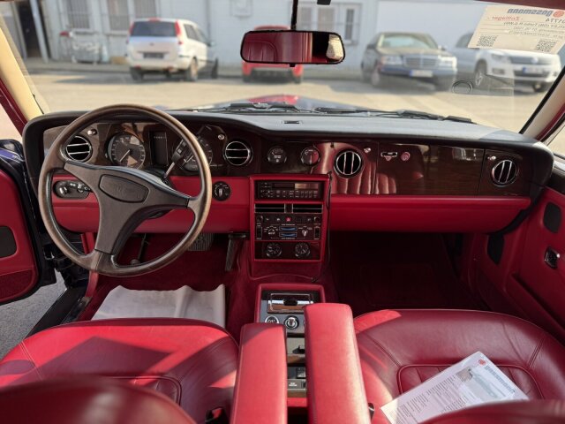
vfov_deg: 56.8
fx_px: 392
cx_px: 282
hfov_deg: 71.6
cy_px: 212
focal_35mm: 24
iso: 100
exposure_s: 1/327
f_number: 1.78
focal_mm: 6.76
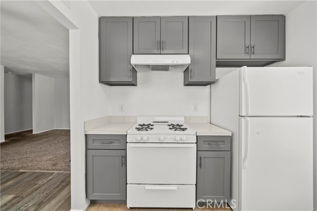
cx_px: 158
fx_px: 114
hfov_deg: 108.3
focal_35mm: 13
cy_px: 106
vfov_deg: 85.5
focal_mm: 13
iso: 250
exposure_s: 1/6
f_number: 9
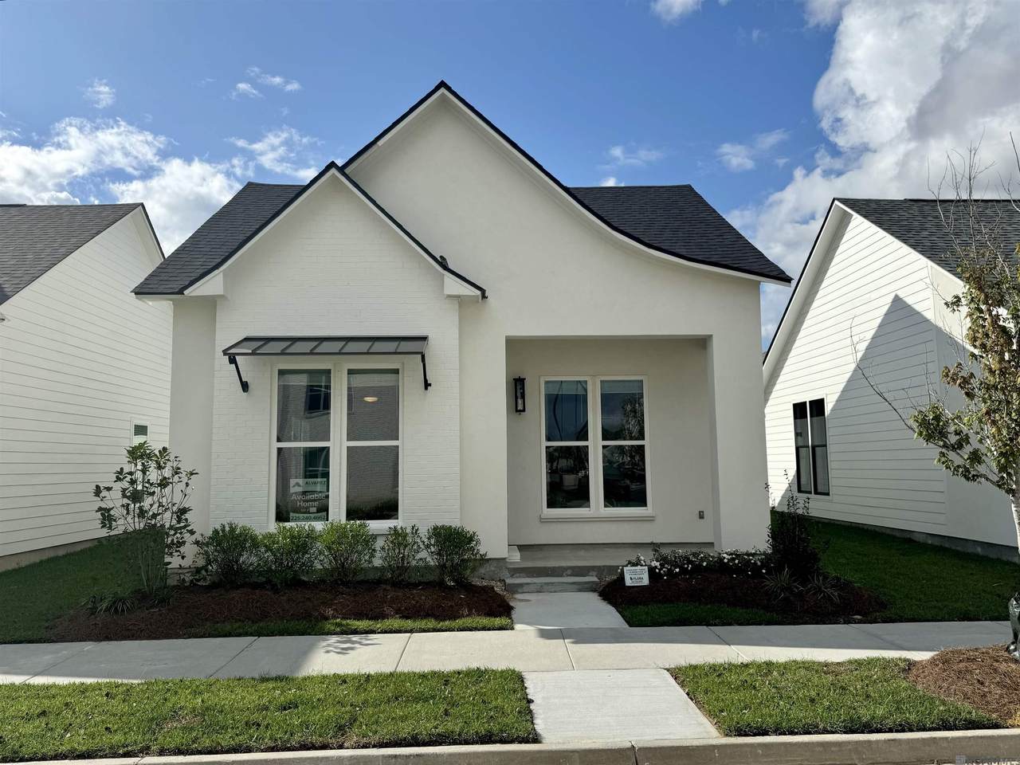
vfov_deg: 56.8
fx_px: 707
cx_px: 510
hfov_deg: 71.6
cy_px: 382
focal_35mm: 24
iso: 80
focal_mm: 6.76
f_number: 1.78
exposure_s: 1/7937
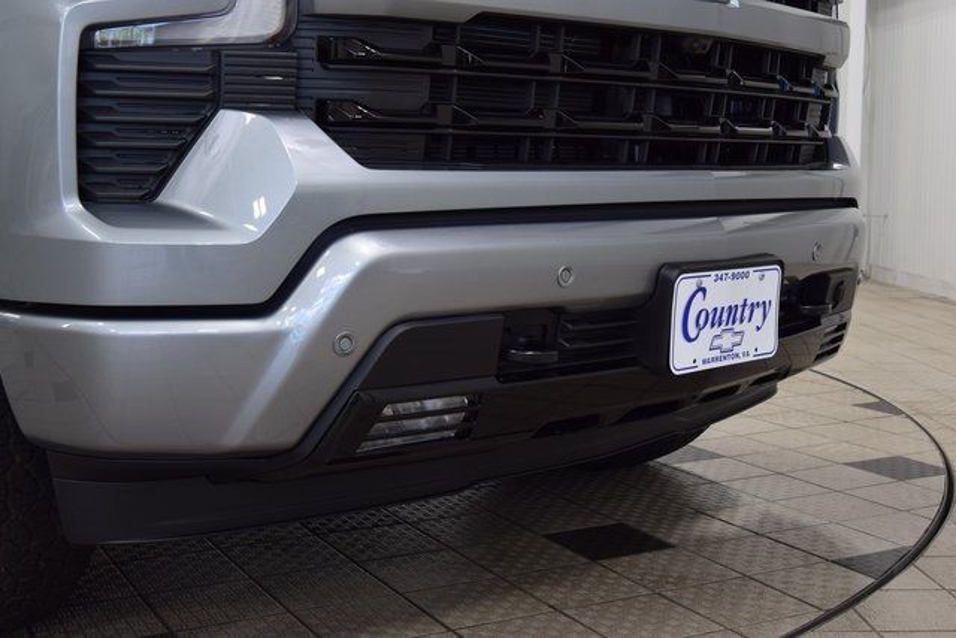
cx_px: 478
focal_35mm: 51
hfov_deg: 38.9
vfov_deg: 26.5
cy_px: 319
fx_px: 1355
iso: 400
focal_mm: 34
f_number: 6.3
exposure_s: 1/20
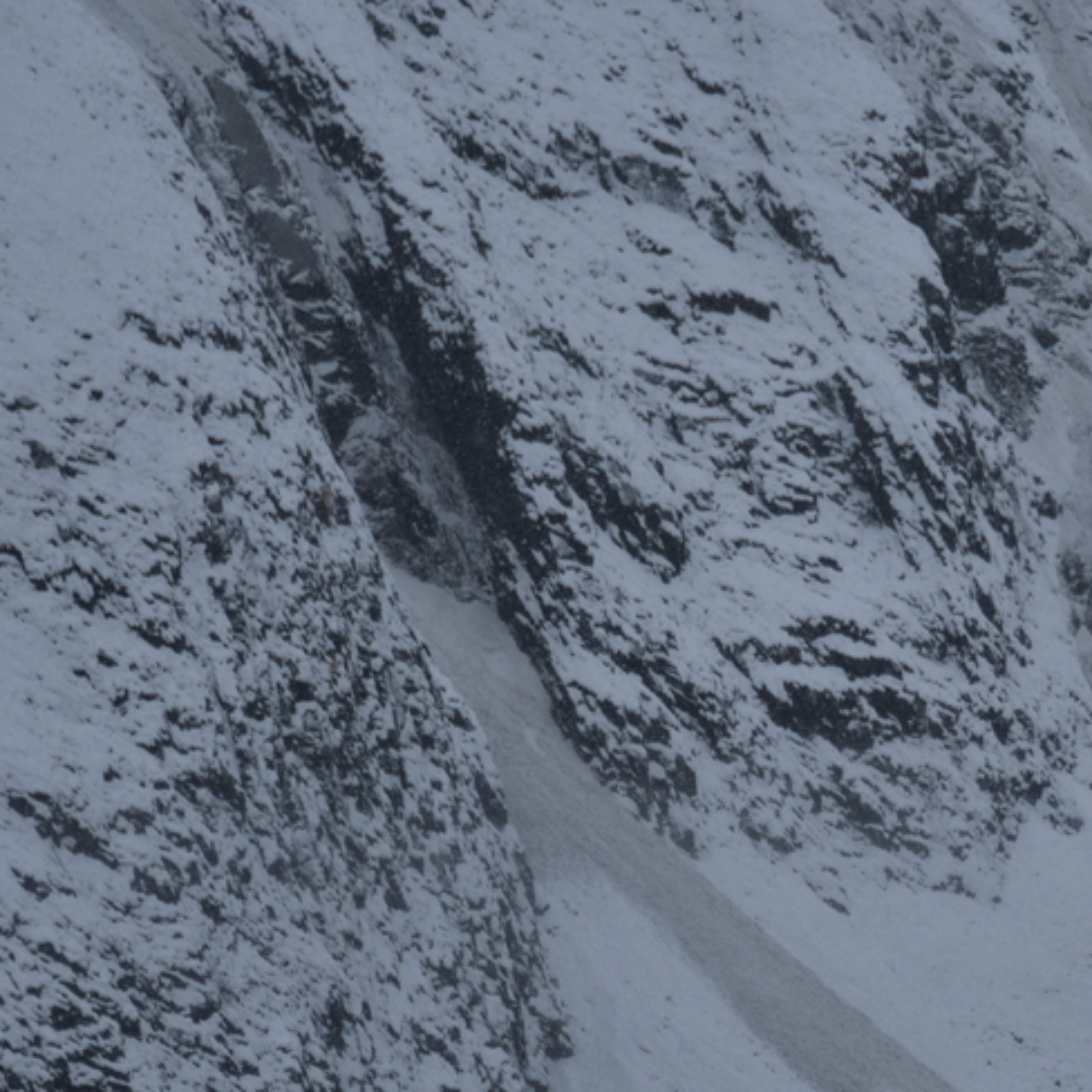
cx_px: 886
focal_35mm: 379
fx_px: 13527
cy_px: 725
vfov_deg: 4.6
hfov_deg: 4.6
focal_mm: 170
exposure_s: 1/400
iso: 140
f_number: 5.6
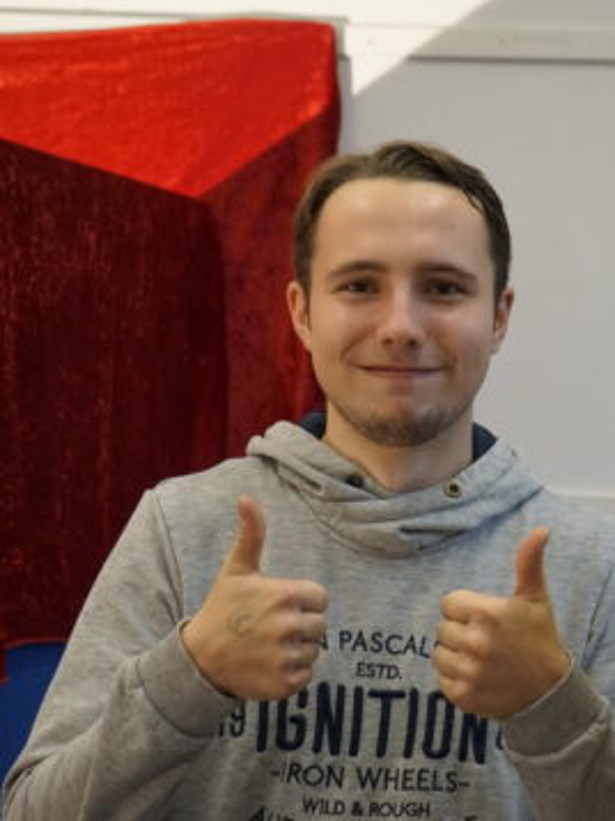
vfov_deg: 16.5
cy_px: 410
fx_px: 2840
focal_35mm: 120
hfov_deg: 12.3
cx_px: 546
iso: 2000
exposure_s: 1/160
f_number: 4.5
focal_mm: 55
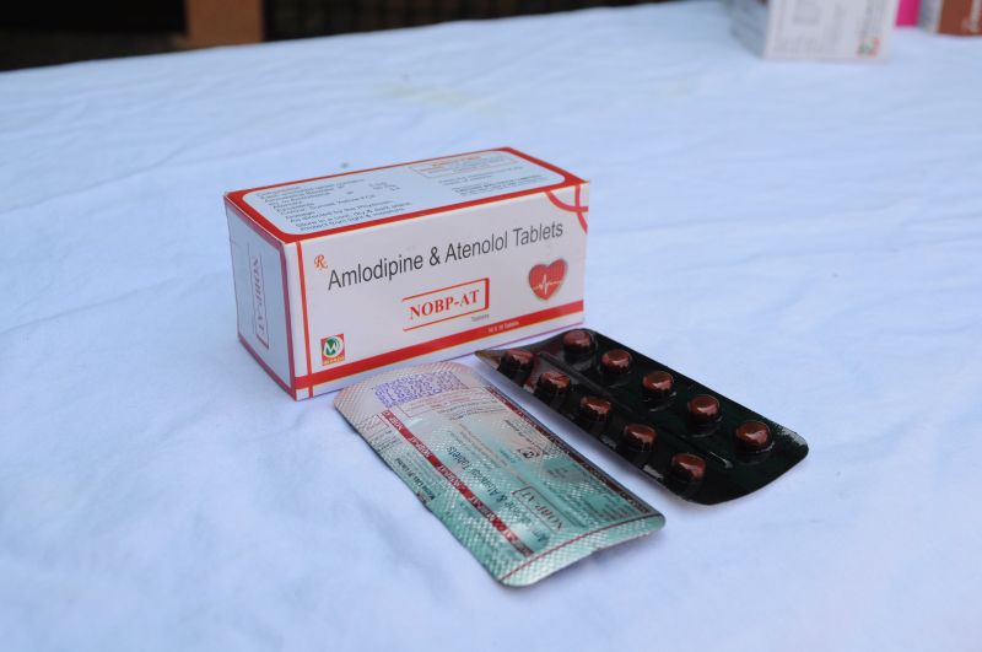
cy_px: 326
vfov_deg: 36.8
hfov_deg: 53.2
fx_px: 981
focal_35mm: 36
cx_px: 491
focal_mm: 24
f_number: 8
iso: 400
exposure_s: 1/250
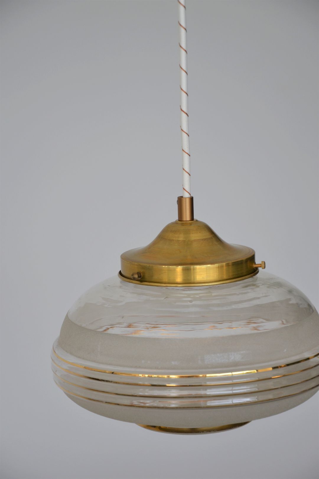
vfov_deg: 16.1
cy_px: 240
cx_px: 160
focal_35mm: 128
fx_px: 1695
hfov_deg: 10.8
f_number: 5.6
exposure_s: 1/250
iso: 400
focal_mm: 85
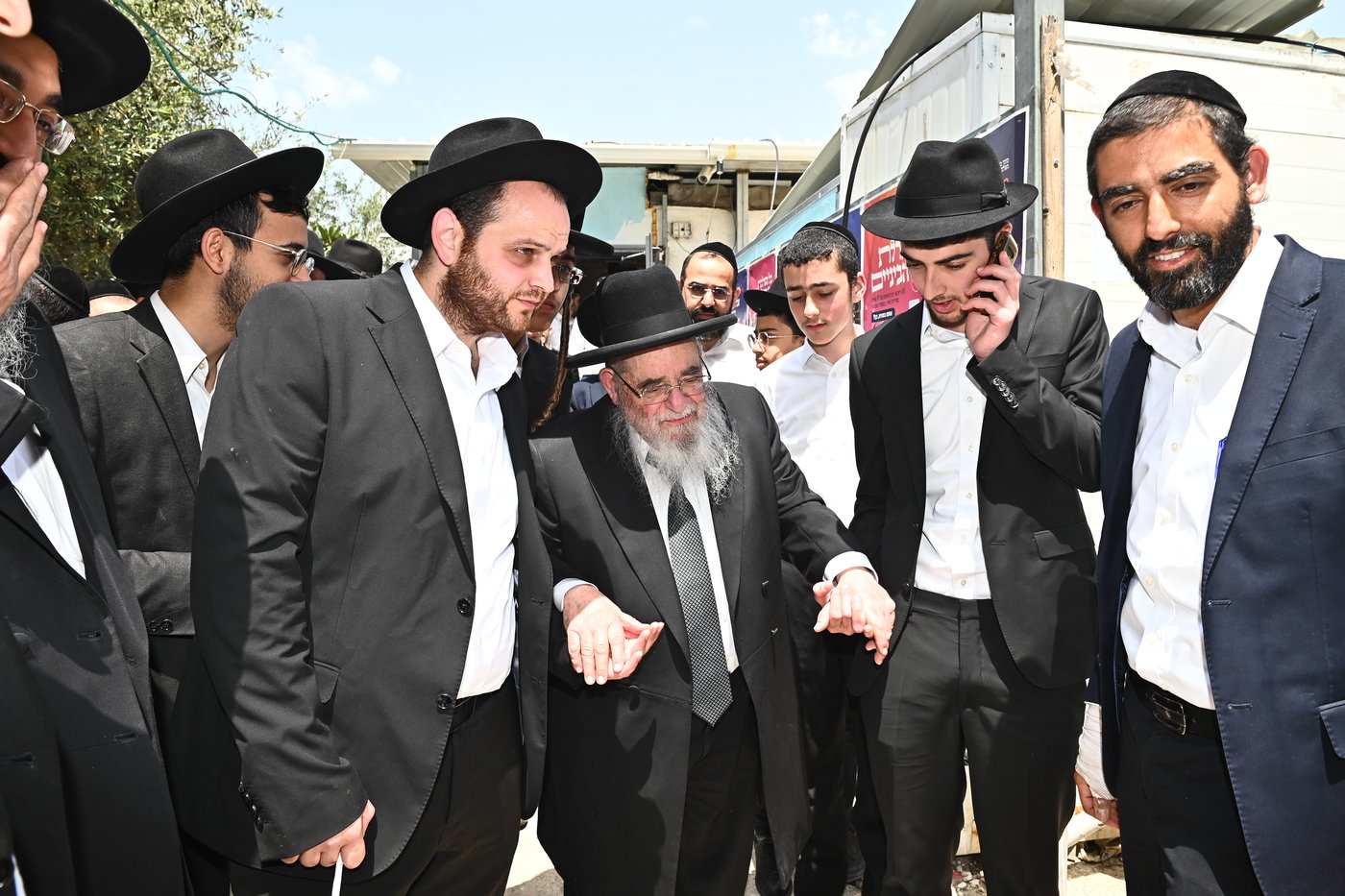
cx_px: 672
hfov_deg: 73.8
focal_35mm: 24
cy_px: 448
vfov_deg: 53.1
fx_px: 896
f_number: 9
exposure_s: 1/200
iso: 250
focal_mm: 24
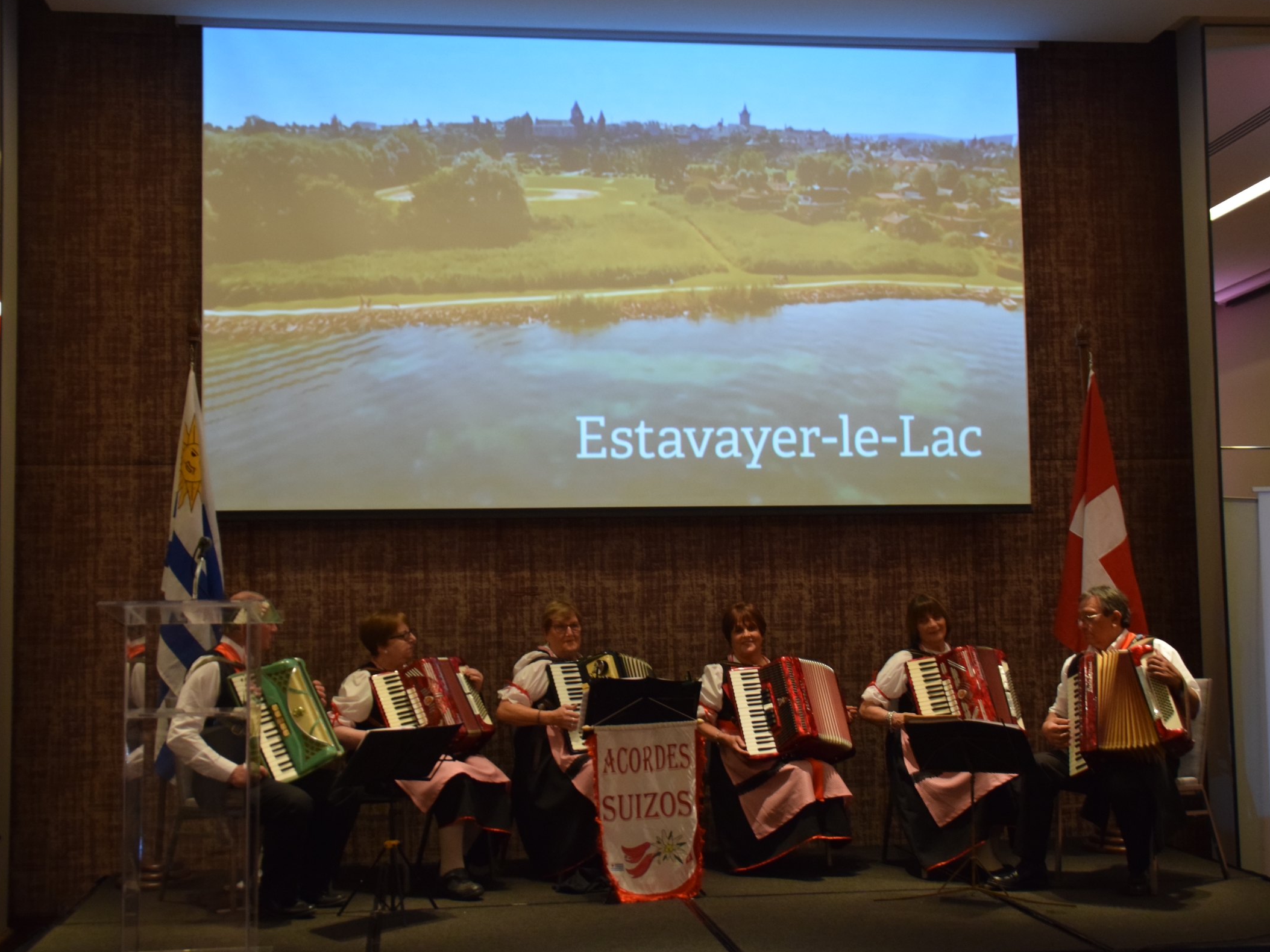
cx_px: 625
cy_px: 474
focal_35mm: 46
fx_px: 1688
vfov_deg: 31.5
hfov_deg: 41.2
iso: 1600
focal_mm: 28
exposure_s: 1/60
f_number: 4
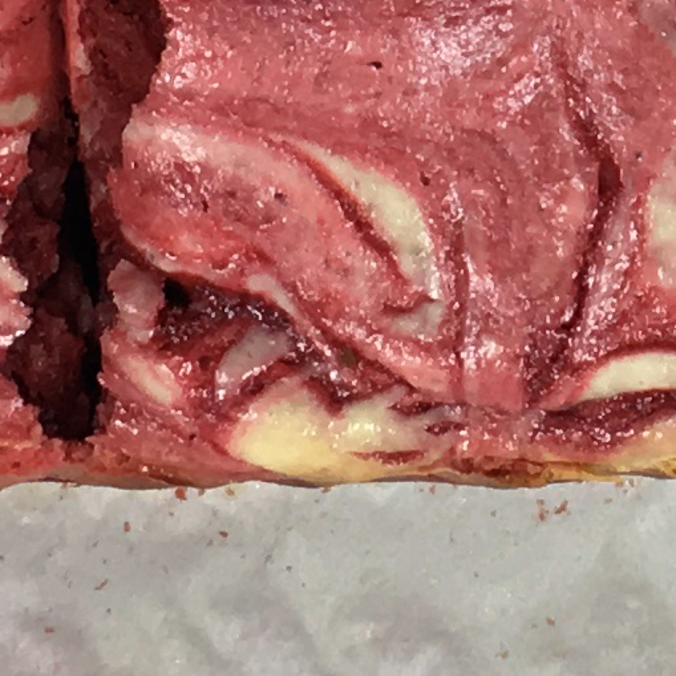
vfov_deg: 8.4
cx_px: 1048
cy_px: -377
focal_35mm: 203
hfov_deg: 8.4
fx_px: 4485
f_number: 2.2
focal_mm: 4.15
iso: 25
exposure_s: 1/120
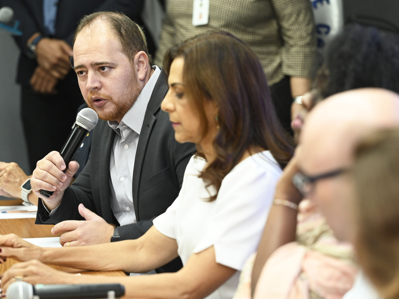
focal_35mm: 185
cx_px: 180
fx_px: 2132
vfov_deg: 8.0
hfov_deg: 10.7
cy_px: 149
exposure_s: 1/200
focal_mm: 170
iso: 2000
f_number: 4
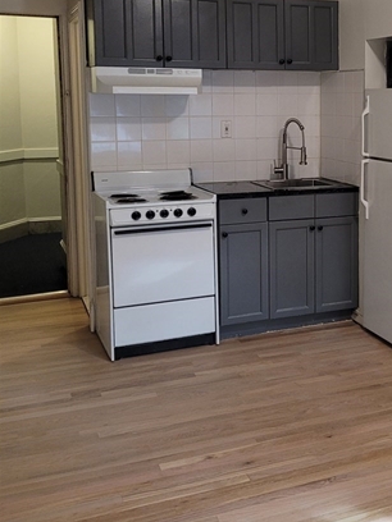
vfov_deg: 38.5
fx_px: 740
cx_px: 368
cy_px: 178
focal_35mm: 49
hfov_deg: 28.3
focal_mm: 5.4
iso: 250
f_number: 1.8
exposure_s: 1/60
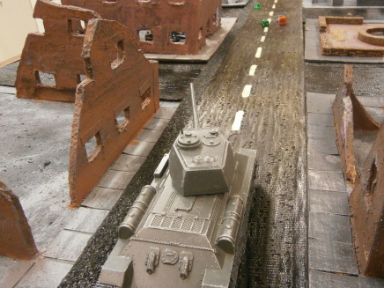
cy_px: 156
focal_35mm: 32
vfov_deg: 44.1
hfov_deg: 56.6
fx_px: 355
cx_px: 221
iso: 400
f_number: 2.8
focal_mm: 4.7
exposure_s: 1/30
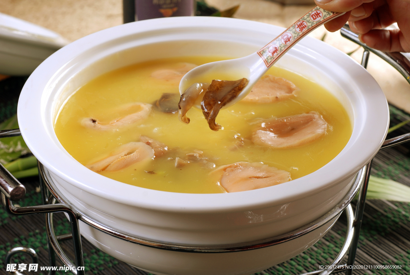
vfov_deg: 15.2
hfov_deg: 22.6
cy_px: 138
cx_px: 205
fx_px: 1026
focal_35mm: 90
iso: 100
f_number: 9
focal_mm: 60
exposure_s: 1/160
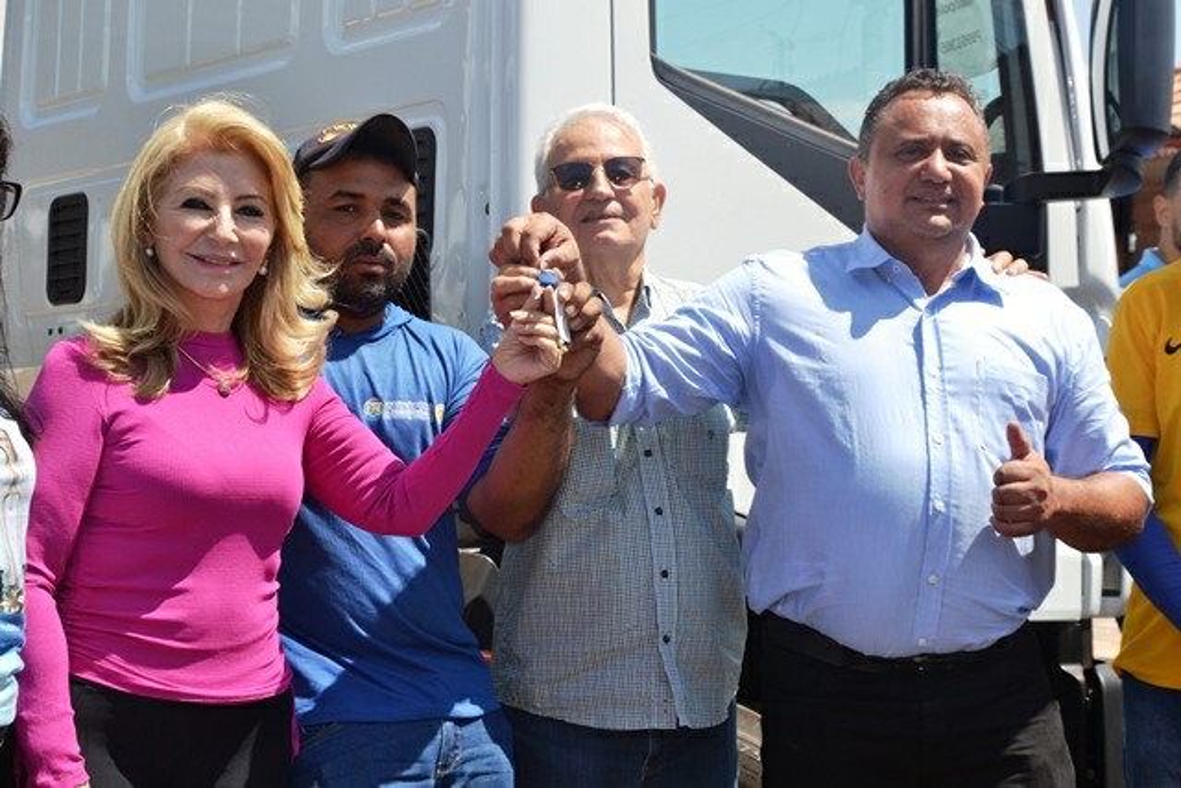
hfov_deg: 33.4
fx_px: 1969
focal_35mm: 60
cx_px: 590
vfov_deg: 22.6
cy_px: 394
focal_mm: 40
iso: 100
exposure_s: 1/200
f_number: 6.3
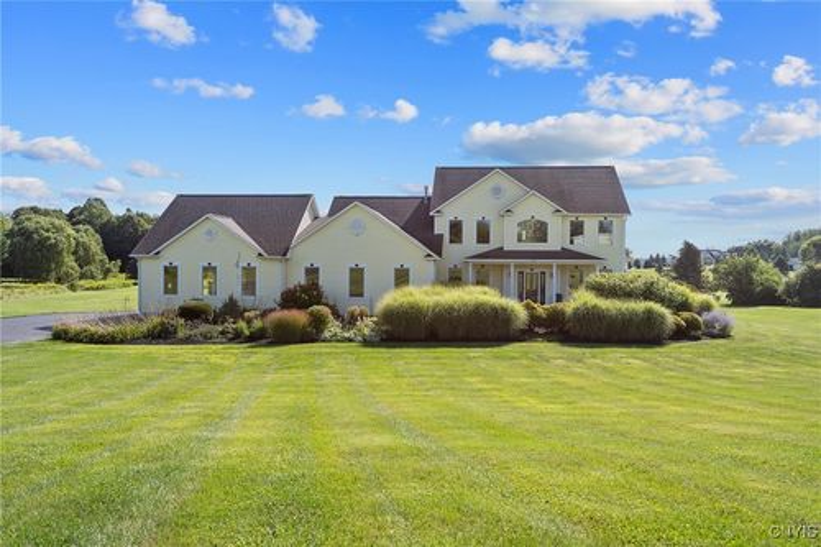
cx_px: 410
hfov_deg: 63.7
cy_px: 274
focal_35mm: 29
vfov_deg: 44.9
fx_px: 661
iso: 200
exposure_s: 1/400
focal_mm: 29
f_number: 9
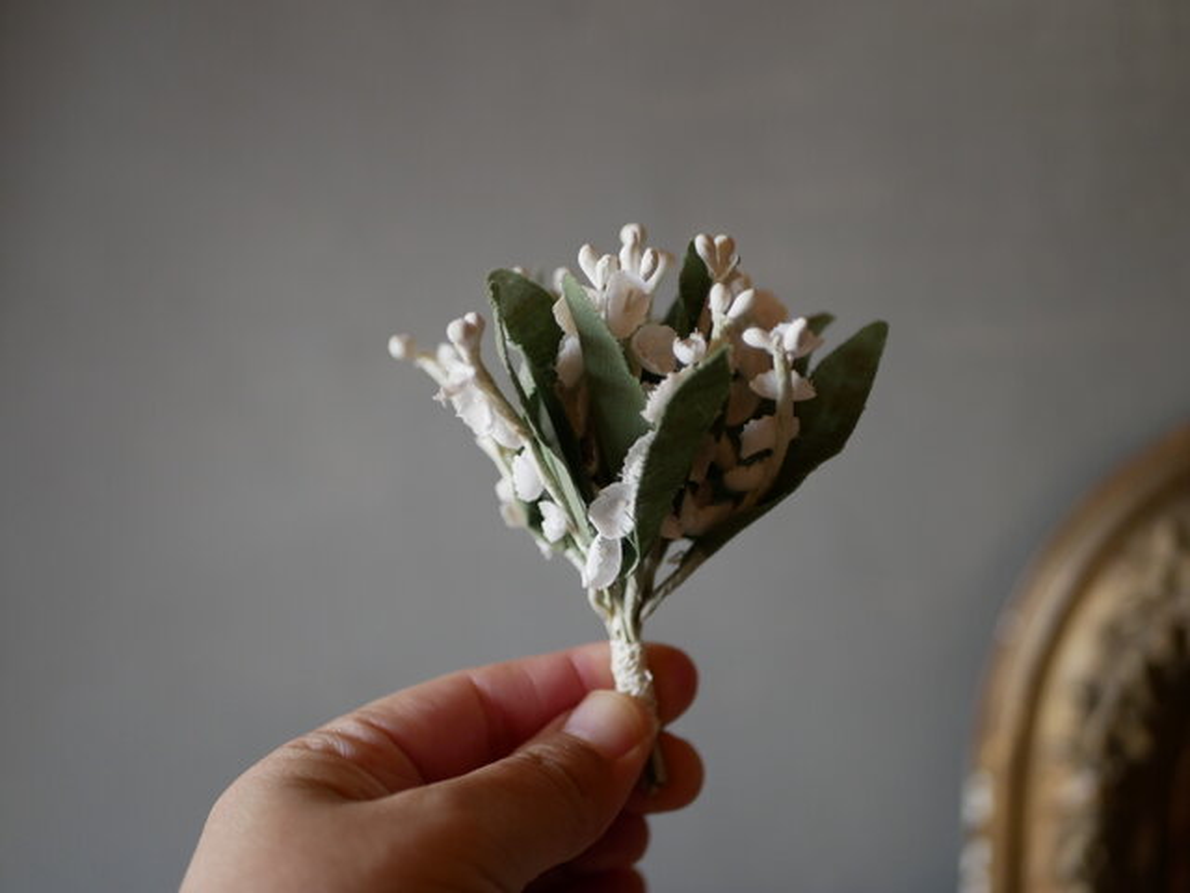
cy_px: 446
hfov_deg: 38.2
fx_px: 1719
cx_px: 595
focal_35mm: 50
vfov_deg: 29.1
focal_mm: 25
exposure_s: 1/125
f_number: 1.7
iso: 500
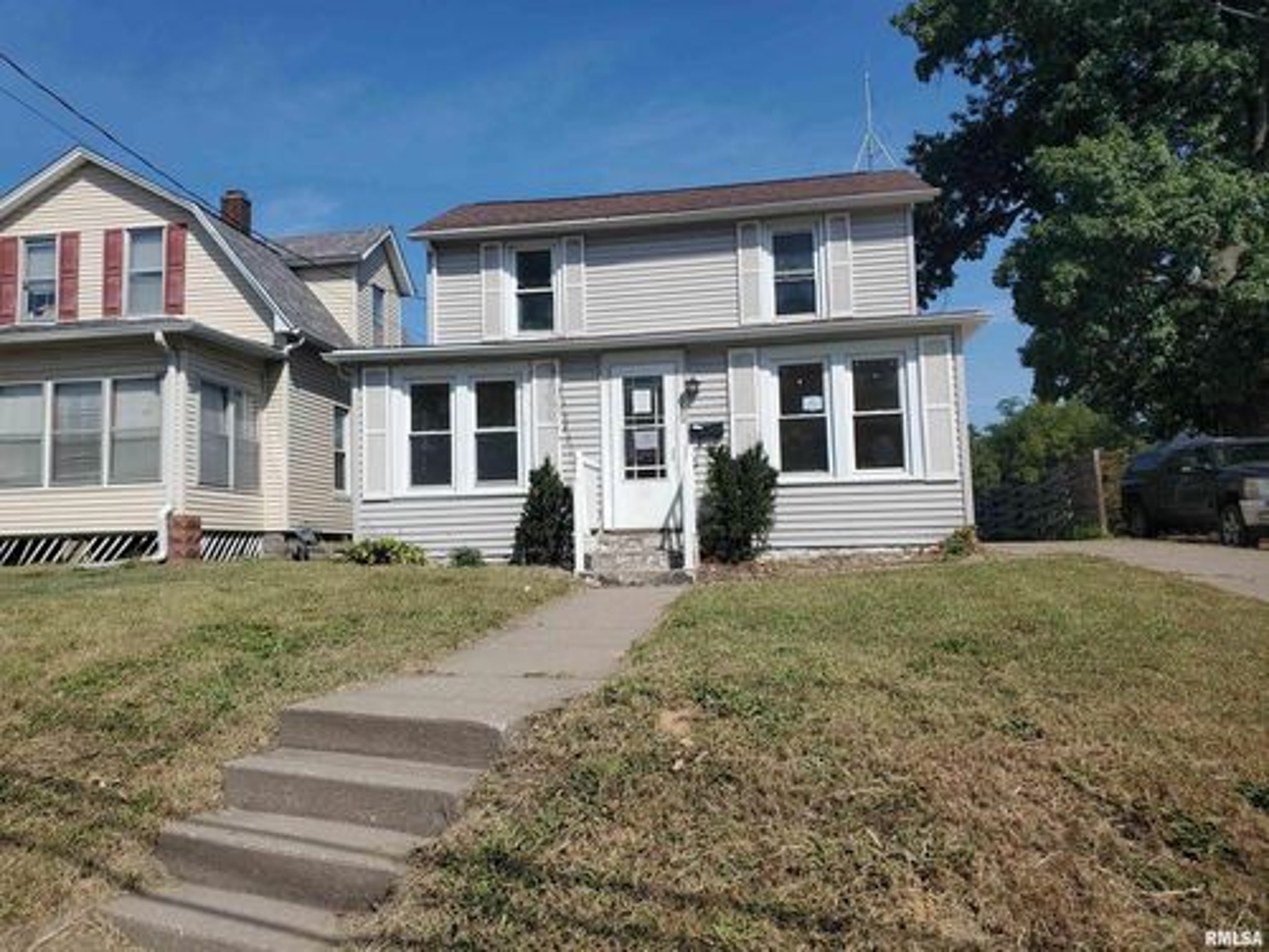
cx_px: 634
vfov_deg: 53.1
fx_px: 953
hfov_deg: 67.3
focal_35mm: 26
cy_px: 476
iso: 50
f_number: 2.4
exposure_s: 1/2450
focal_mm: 4.3
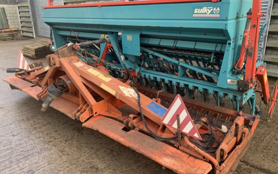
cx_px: 137
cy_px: 82
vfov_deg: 44.5
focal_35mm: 28
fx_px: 212
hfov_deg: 66.5
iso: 25
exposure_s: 1/122
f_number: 1.8
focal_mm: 4.25
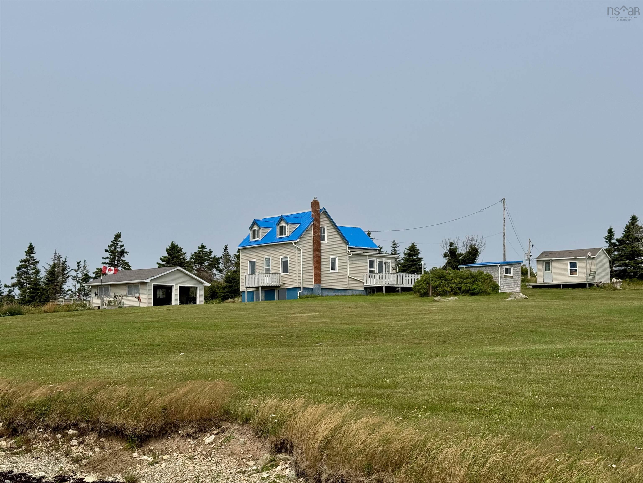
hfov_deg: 39.7
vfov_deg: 30.3
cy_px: 242
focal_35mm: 48
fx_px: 892
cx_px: 322
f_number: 1.78
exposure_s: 1/9009
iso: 64
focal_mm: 6.76
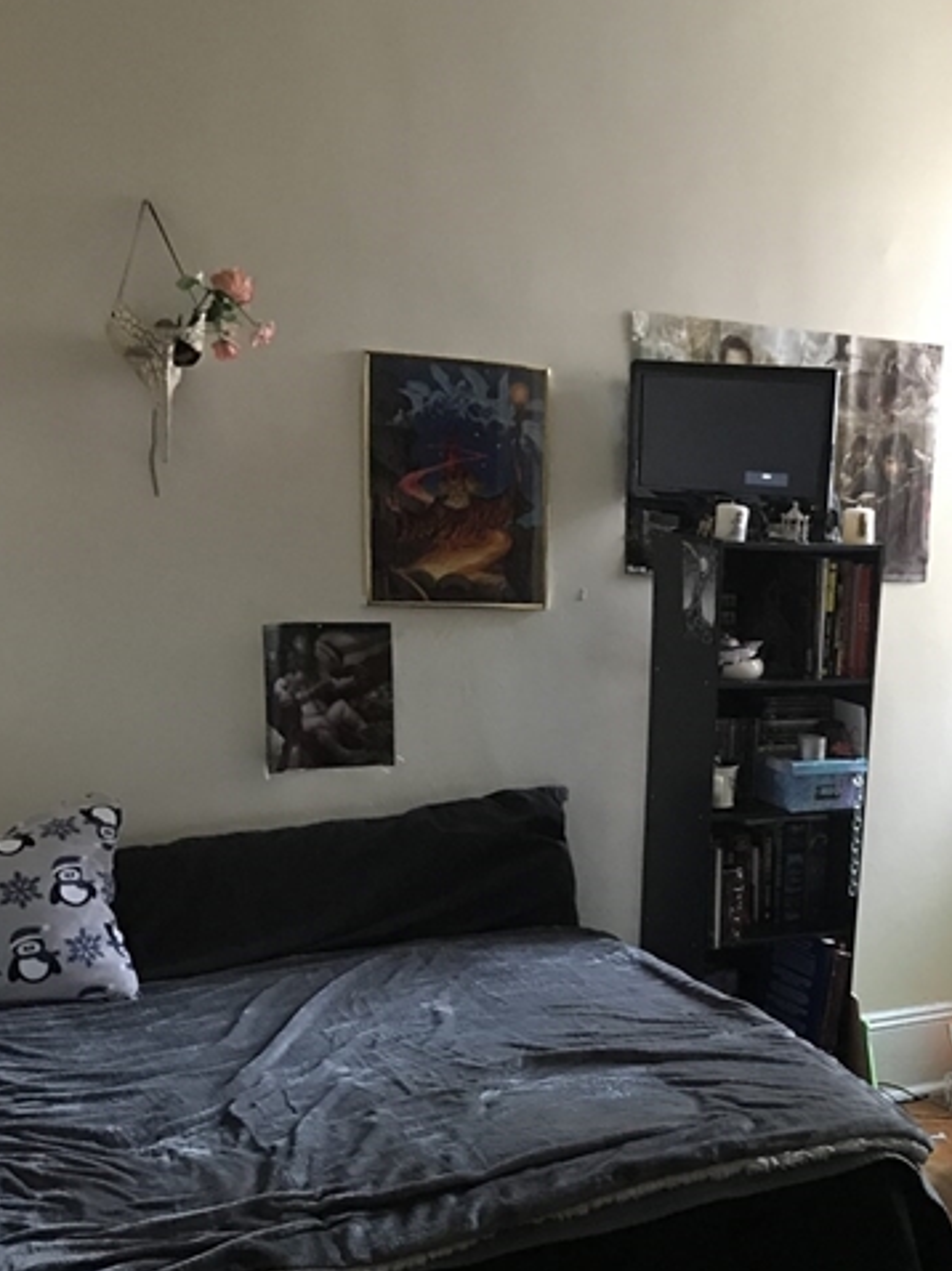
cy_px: 893
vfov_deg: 41.3
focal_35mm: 45
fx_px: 1652
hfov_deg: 31.5
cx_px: 729
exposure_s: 1/15
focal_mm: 3.99
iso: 80
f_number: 1.8
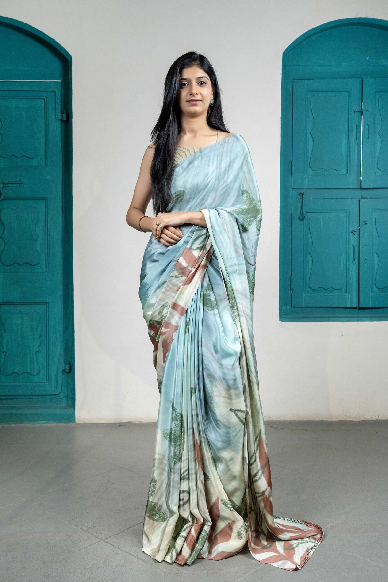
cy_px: 295
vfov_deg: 58.7
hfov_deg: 41.1
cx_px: 192
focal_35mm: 32
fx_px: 517
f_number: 5
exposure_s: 1/160
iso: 1250
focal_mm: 31
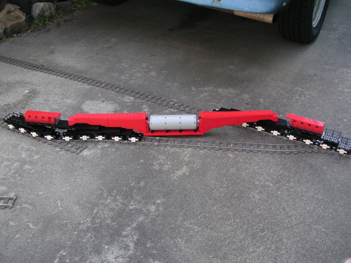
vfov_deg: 37.7
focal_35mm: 38
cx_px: 176
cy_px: 132
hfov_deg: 49.0
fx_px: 385
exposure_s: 1/90
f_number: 2.8
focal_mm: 6
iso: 50
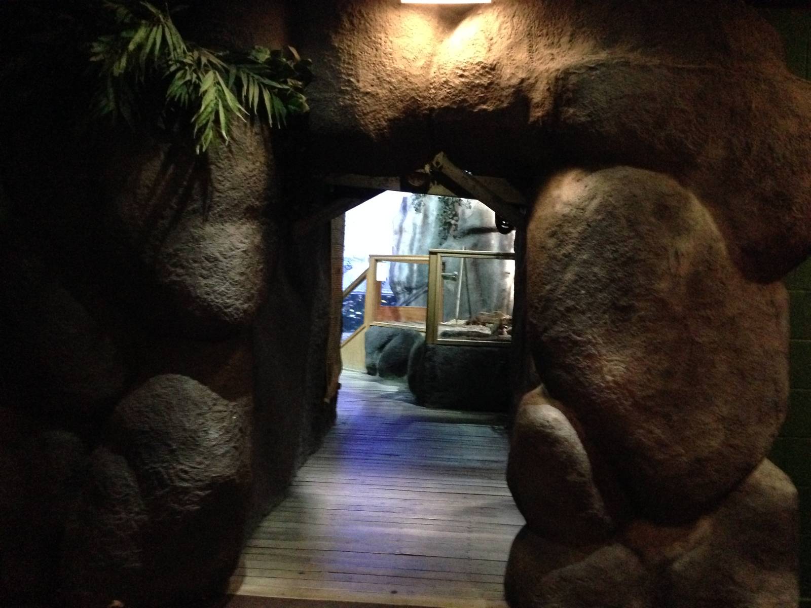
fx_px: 773
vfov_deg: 42.9
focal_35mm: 33
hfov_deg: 55.4
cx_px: 406
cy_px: 304
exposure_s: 1/15
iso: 800
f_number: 2.4
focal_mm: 4.12
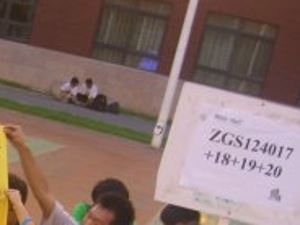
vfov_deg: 14.3
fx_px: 875
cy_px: 252
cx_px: -77
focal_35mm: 101
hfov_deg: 18.3
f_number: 2.8
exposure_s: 1/15
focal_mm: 7.9
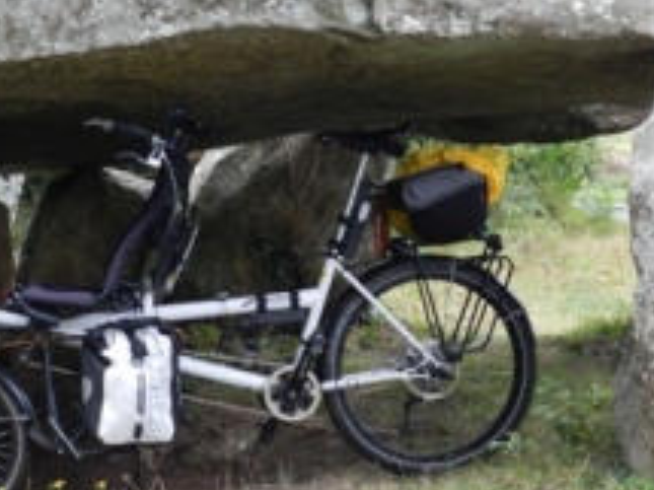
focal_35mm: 96
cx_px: 274
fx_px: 1813
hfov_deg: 20.4
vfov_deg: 15.4
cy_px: 186
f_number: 4.2
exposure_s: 1/40
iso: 160
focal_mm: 8.1
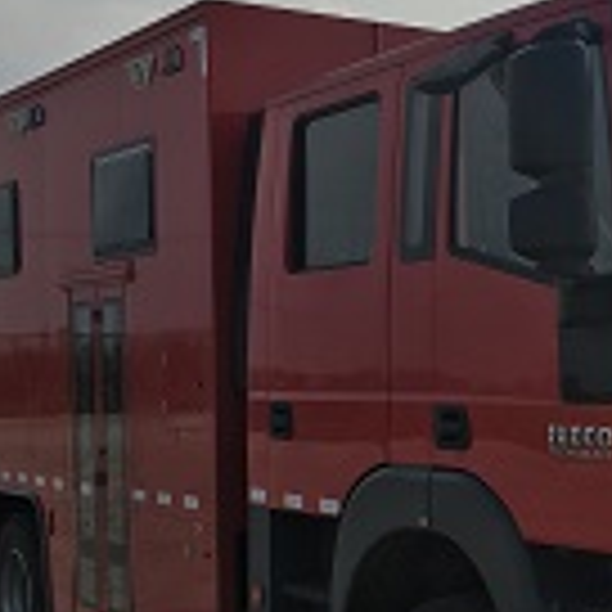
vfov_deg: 22.7
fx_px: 1520
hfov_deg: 22.0
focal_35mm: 76
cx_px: 594
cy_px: 416
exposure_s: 1/3344
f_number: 2.2
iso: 25
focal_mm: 4.15
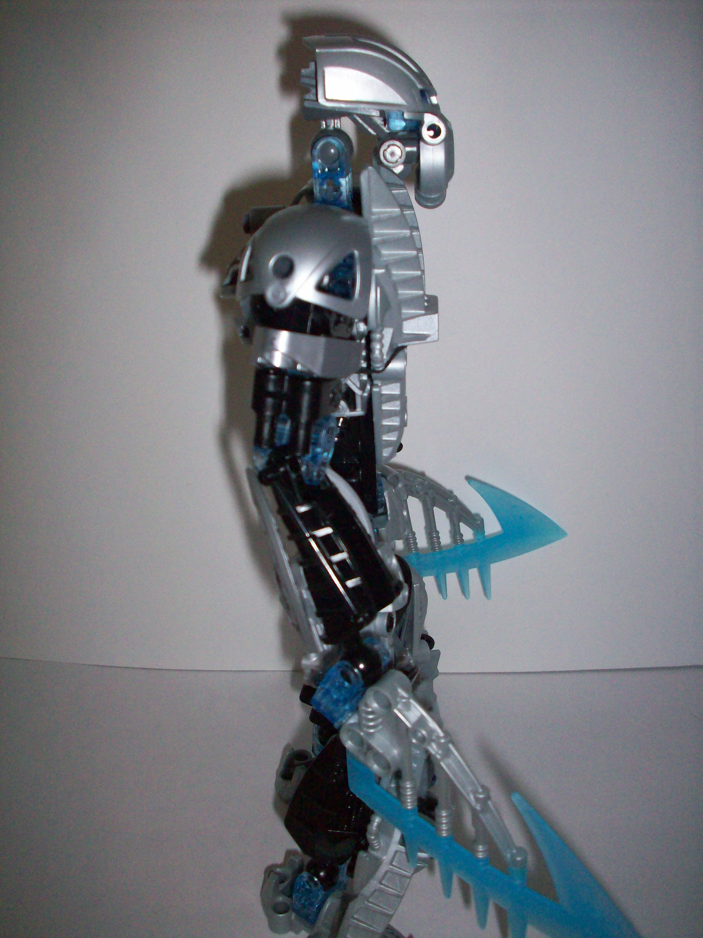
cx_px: 352
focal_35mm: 37
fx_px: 1002
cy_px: 469
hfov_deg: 38.7
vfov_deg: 50.1
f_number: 2.8
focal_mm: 6.2
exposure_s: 1/64
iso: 160
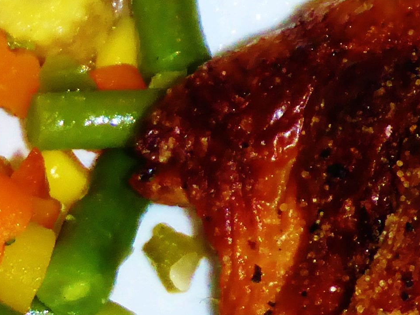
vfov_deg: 4.1
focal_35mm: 362
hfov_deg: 5.4
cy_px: 483
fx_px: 4392
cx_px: -230
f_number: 5.4
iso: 400
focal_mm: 12.6
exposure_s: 1/60
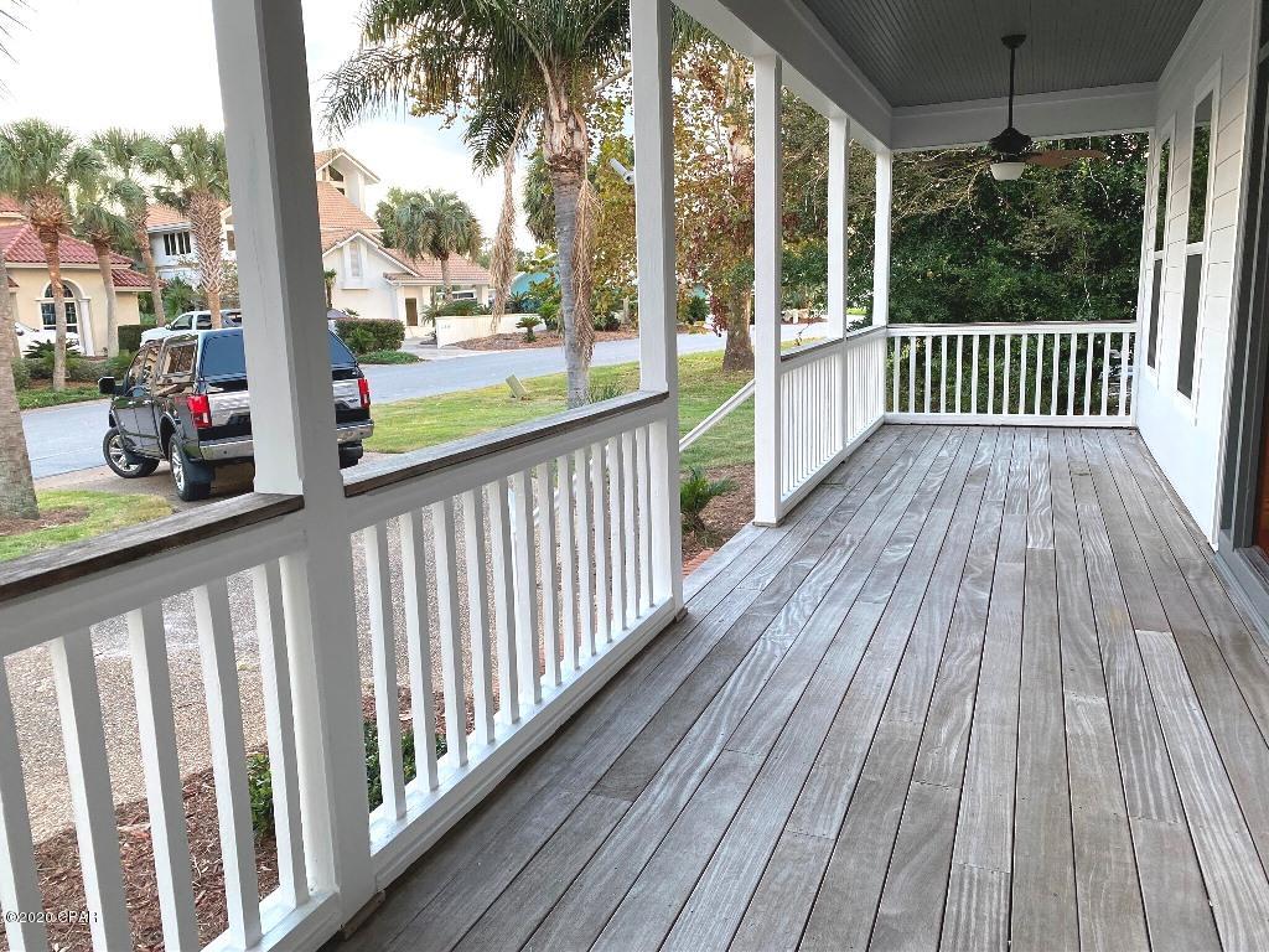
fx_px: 953
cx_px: 634
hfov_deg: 67.3
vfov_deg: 53.1
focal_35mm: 26
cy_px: 476
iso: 125
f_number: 1.8
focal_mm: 4.25
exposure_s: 1/121
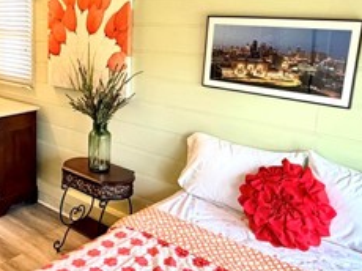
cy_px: 95
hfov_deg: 46.5
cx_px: 98
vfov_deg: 36.4
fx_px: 407
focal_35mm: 39
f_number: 2.2
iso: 200
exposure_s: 1/60
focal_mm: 2.22
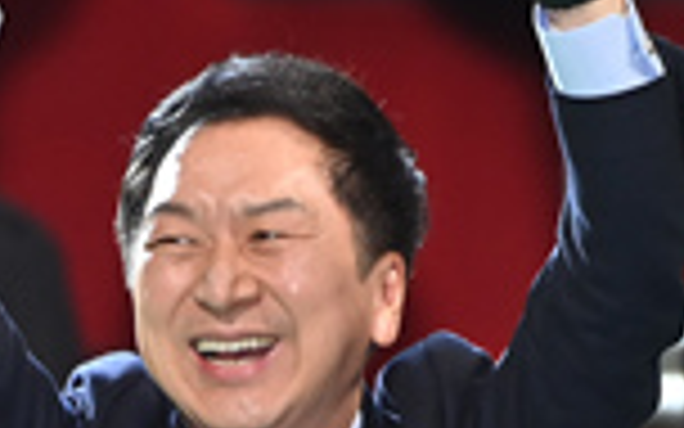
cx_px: 284
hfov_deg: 1.2
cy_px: 651
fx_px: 31951
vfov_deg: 0.8
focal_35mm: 1714
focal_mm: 400
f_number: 5.6
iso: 1250
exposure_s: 1/320
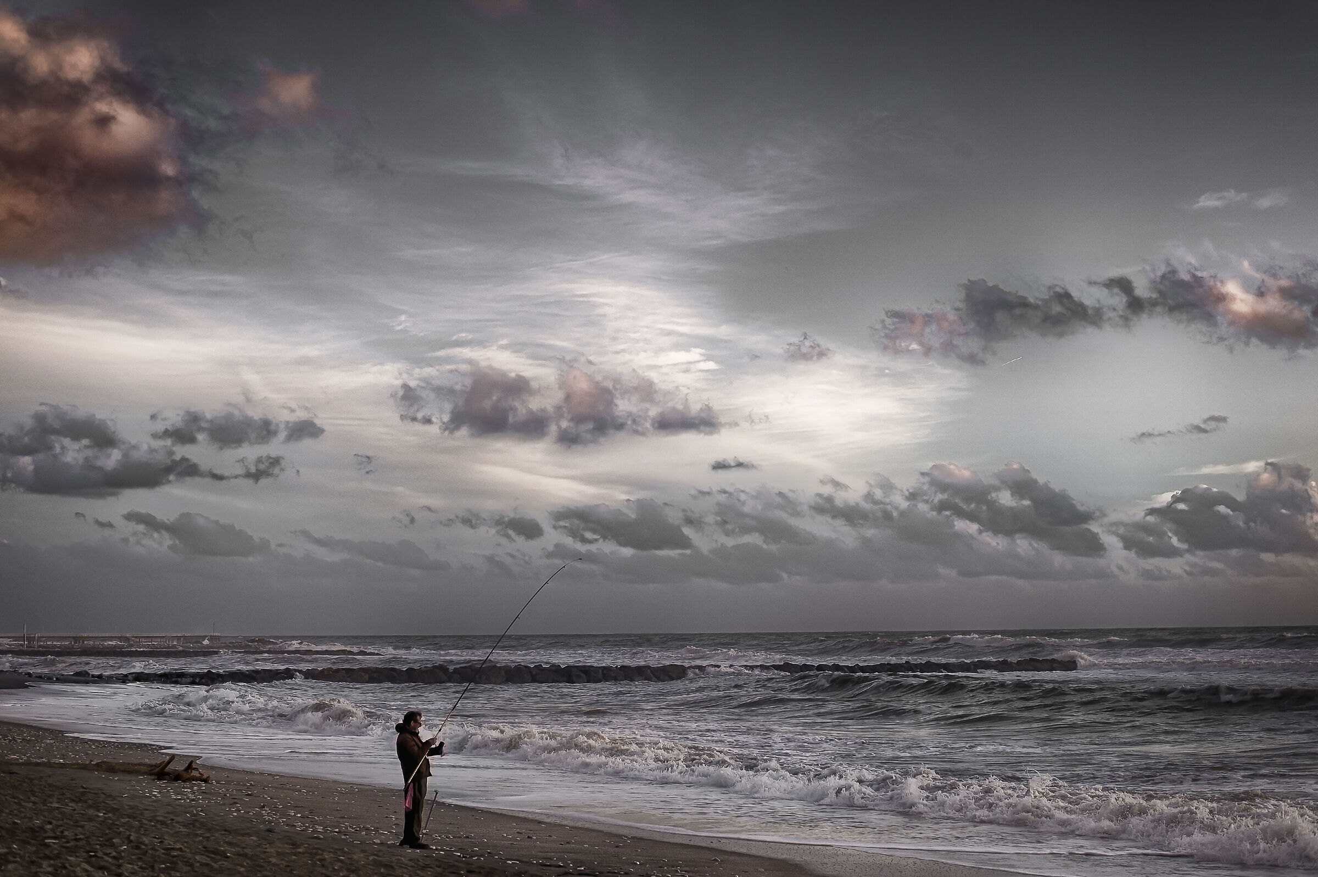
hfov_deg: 39.6
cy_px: 438
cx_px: 659
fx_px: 1829
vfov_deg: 27.0
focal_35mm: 50
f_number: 4.5
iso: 100
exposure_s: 1/250
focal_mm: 50
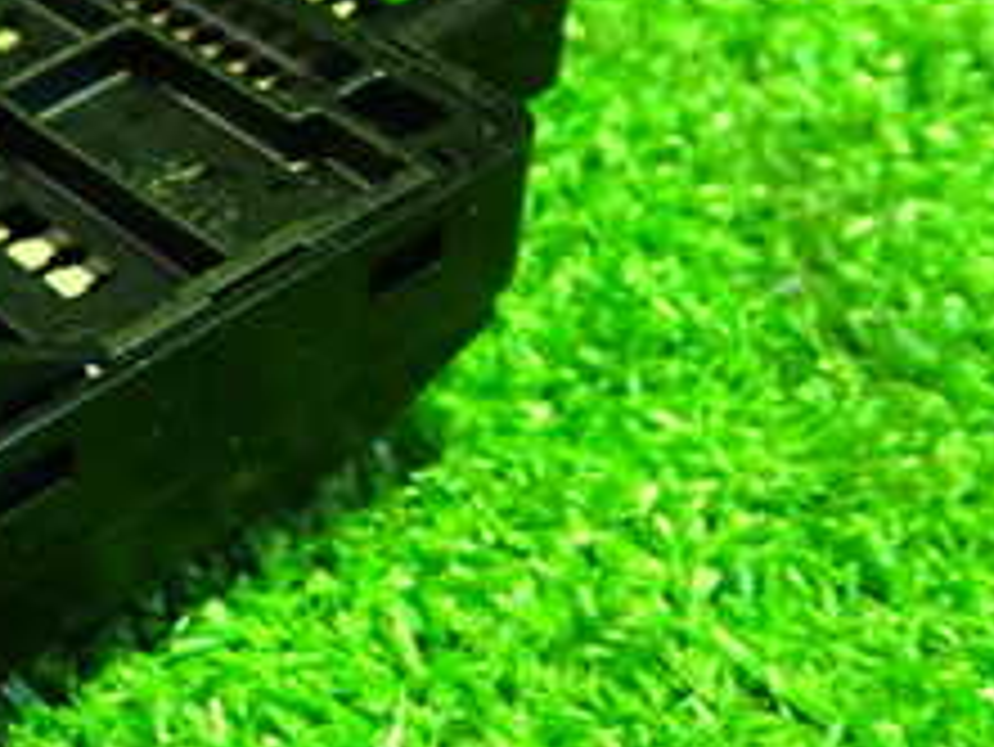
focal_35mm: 87
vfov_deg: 17.0
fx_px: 2500
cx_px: -297
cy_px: 405
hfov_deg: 20.5
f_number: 2.4
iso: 1000
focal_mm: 5.79
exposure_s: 1/20
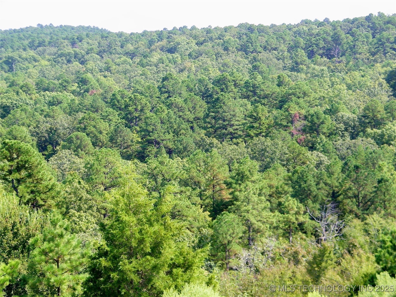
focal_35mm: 72
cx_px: 198
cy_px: 148
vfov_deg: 20.4
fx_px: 824
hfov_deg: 27.0
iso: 80
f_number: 4.3
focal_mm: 12.9
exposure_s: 1/200
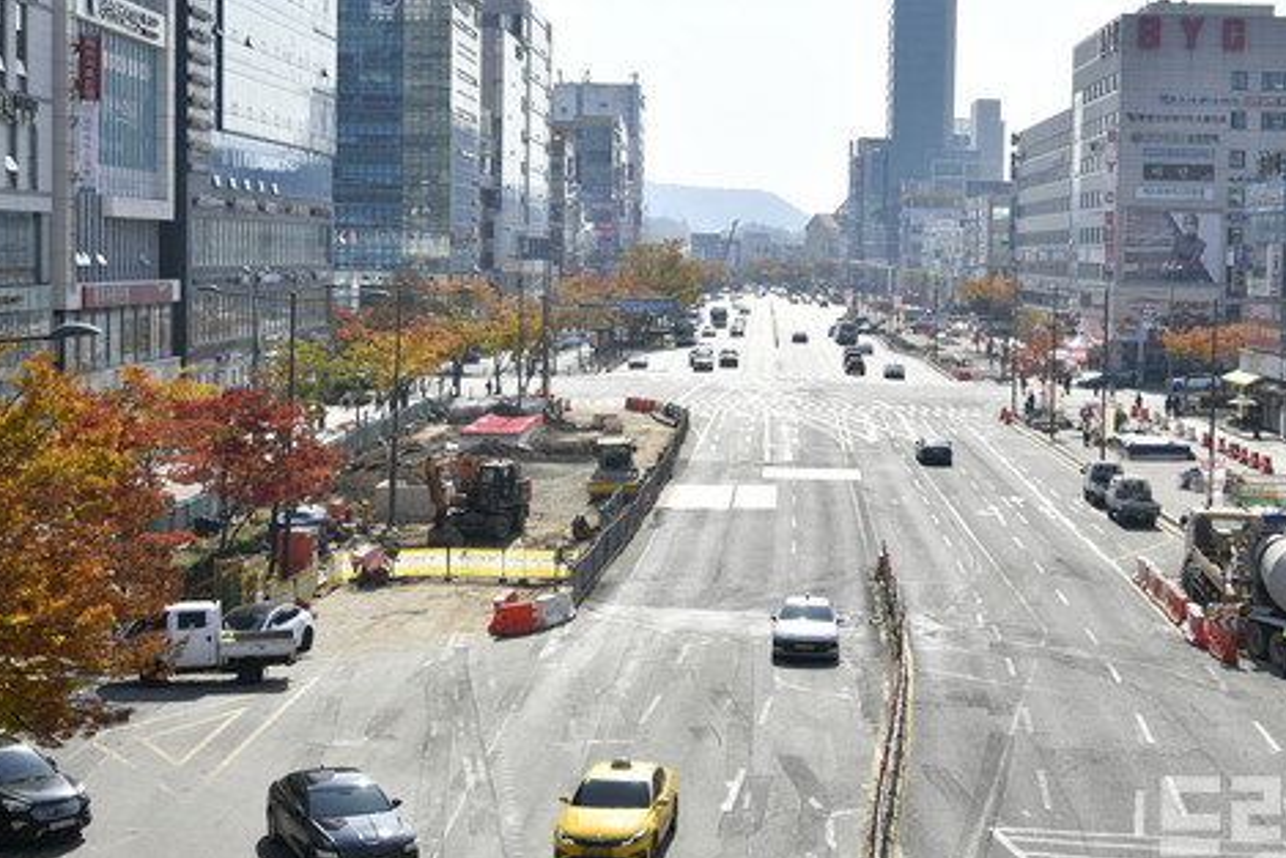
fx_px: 2287
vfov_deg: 21.3
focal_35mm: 64
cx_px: 801
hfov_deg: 31.3
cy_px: 411
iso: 100
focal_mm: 50
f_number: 14
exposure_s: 1/100
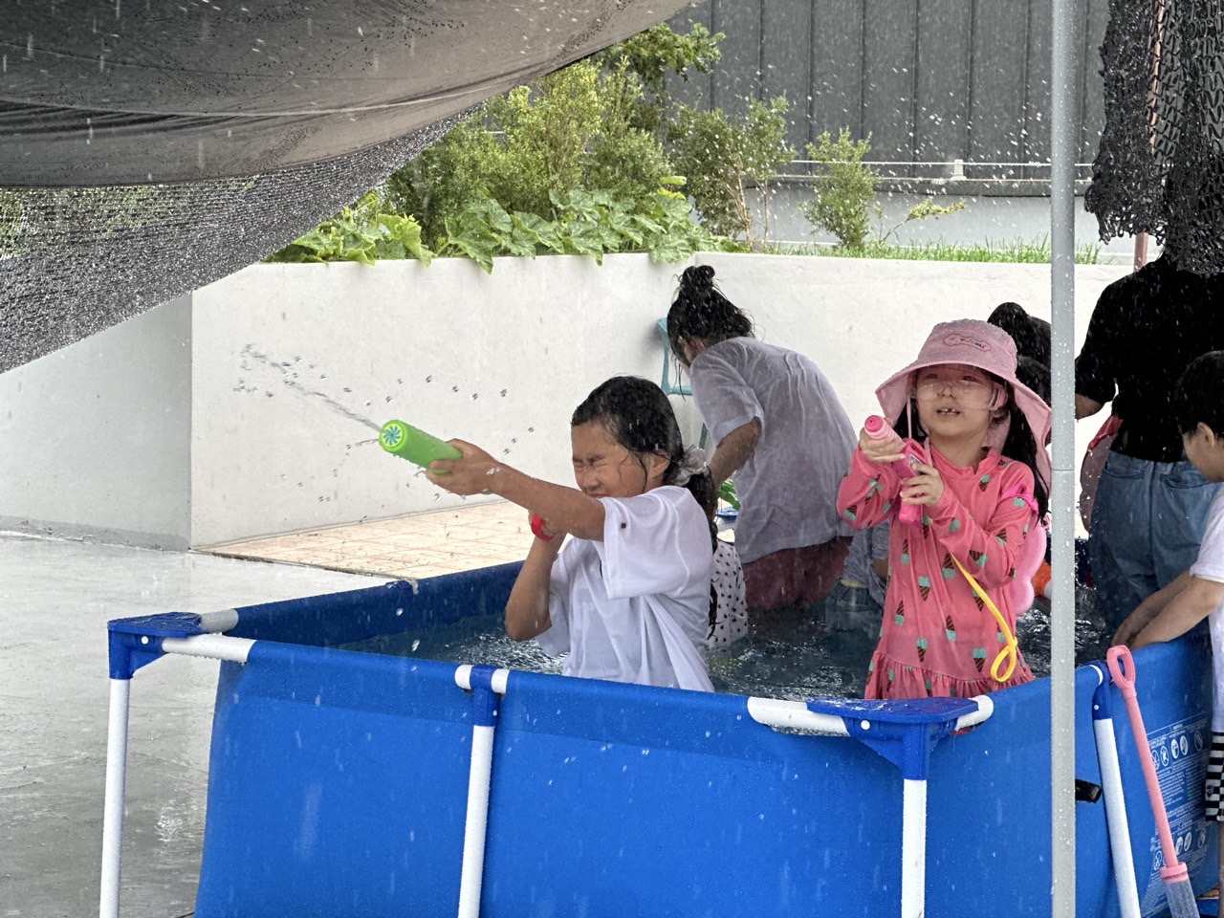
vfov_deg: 19.1
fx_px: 2723
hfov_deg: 25.3
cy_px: 459
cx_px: 612
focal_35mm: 77
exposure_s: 1/121
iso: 80
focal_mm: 9
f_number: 2.8
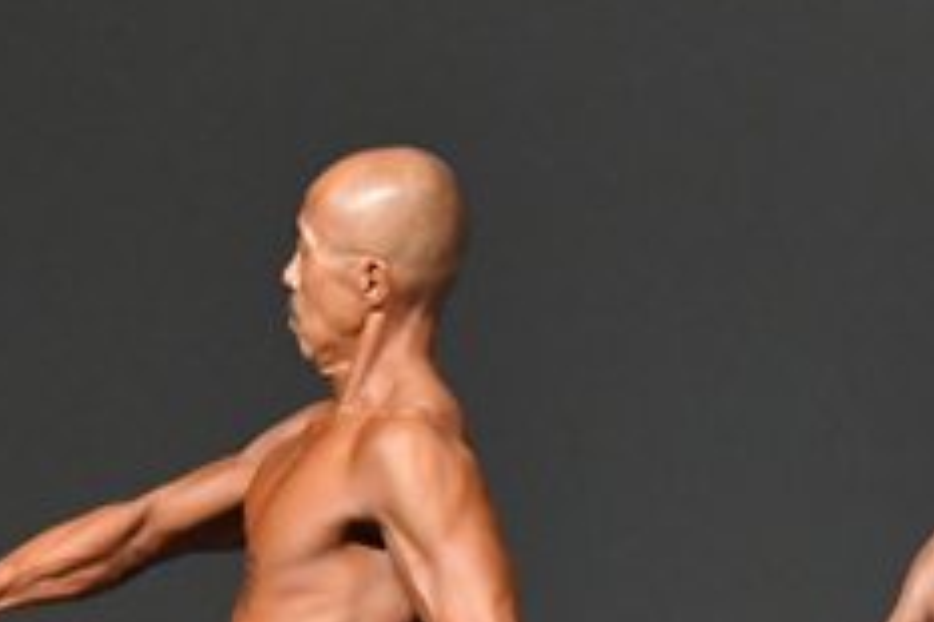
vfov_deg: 1.3
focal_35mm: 1047
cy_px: 919
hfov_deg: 2.0
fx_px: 27144
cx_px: 118
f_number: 5.6
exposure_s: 1/400
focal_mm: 210
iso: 5000
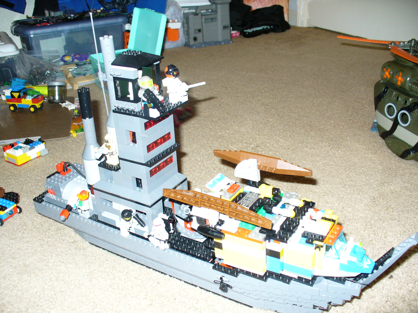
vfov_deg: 38.7
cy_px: 156
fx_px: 447
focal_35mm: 37
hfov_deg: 50.1
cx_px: 209
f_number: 2.8
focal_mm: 6.1
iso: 100
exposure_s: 1/30
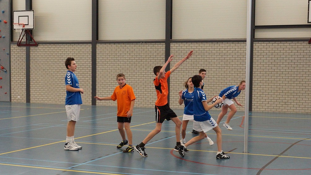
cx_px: 158
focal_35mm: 45
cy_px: 70
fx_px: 371
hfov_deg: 45.5
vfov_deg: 26.5
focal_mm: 28
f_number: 4
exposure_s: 1/250
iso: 1600
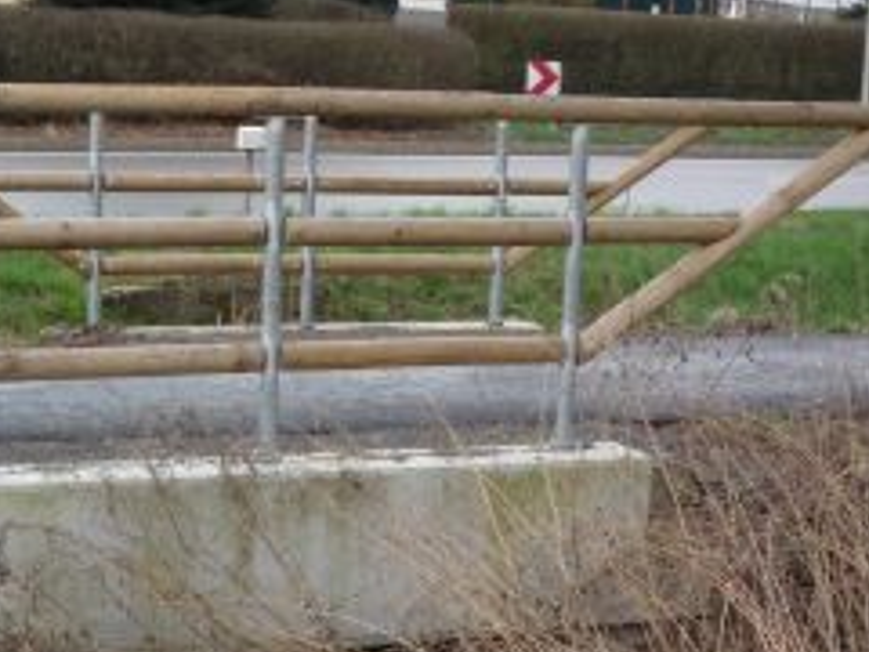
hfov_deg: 30.0
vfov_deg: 22.9
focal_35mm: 64
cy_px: 319
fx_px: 1607
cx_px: 272
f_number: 3.5
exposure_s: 1/200
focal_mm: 5.2
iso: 200
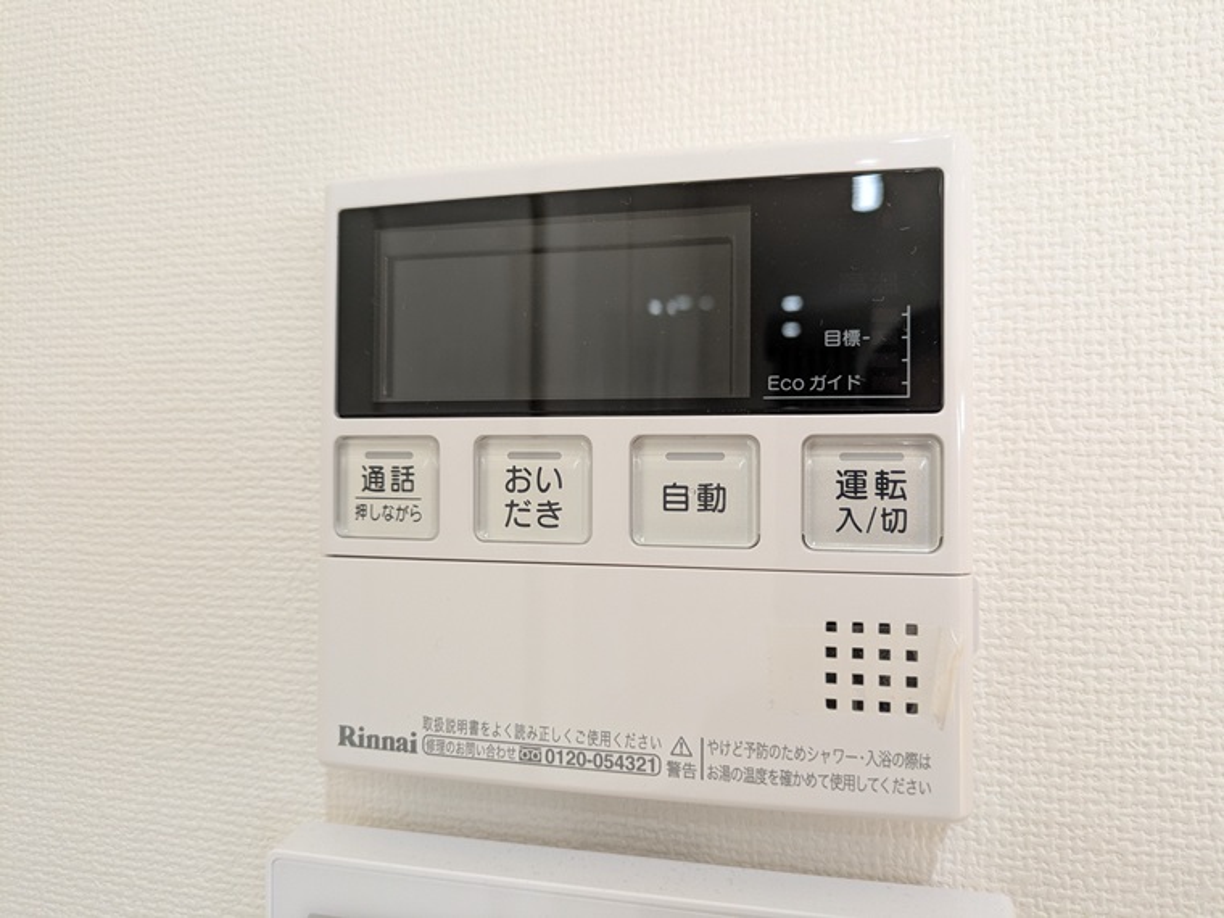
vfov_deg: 54.9
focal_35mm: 25
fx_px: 884
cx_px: 612
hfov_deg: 69.4
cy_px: 459
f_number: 1.89
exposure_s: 1/60
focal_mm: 5.43
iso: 175
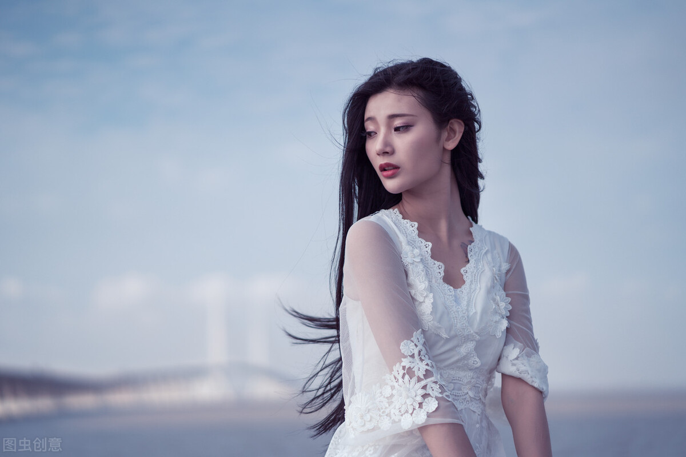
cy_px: 228
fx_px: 1620
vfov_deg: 16.1
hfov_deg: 23.9
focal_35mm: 85
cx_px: 343
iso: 100
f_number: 2
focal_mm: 85
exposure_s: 1/4000
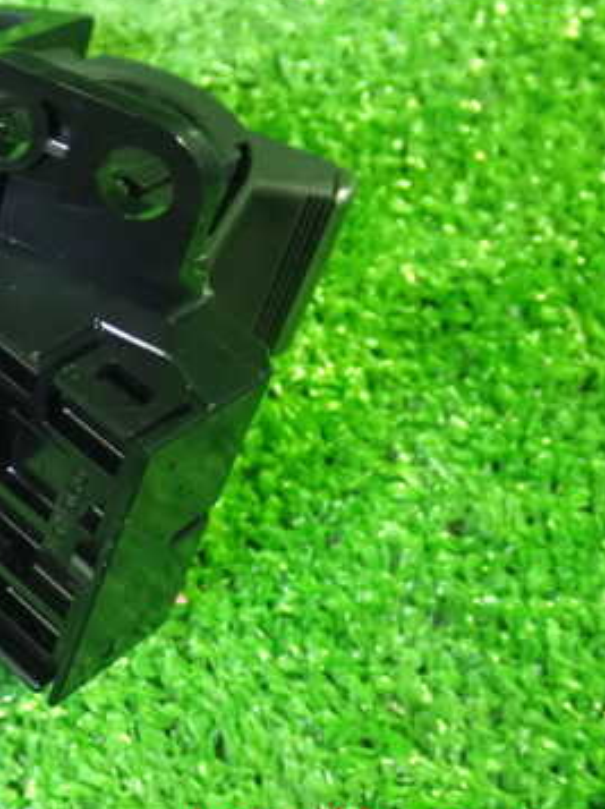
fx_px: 1611
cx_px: 25
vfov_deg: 28.2
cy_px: 351
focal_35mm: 69
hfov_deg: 20.7
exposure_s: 1/25
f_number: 2.8
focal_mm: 7.31
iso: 1600
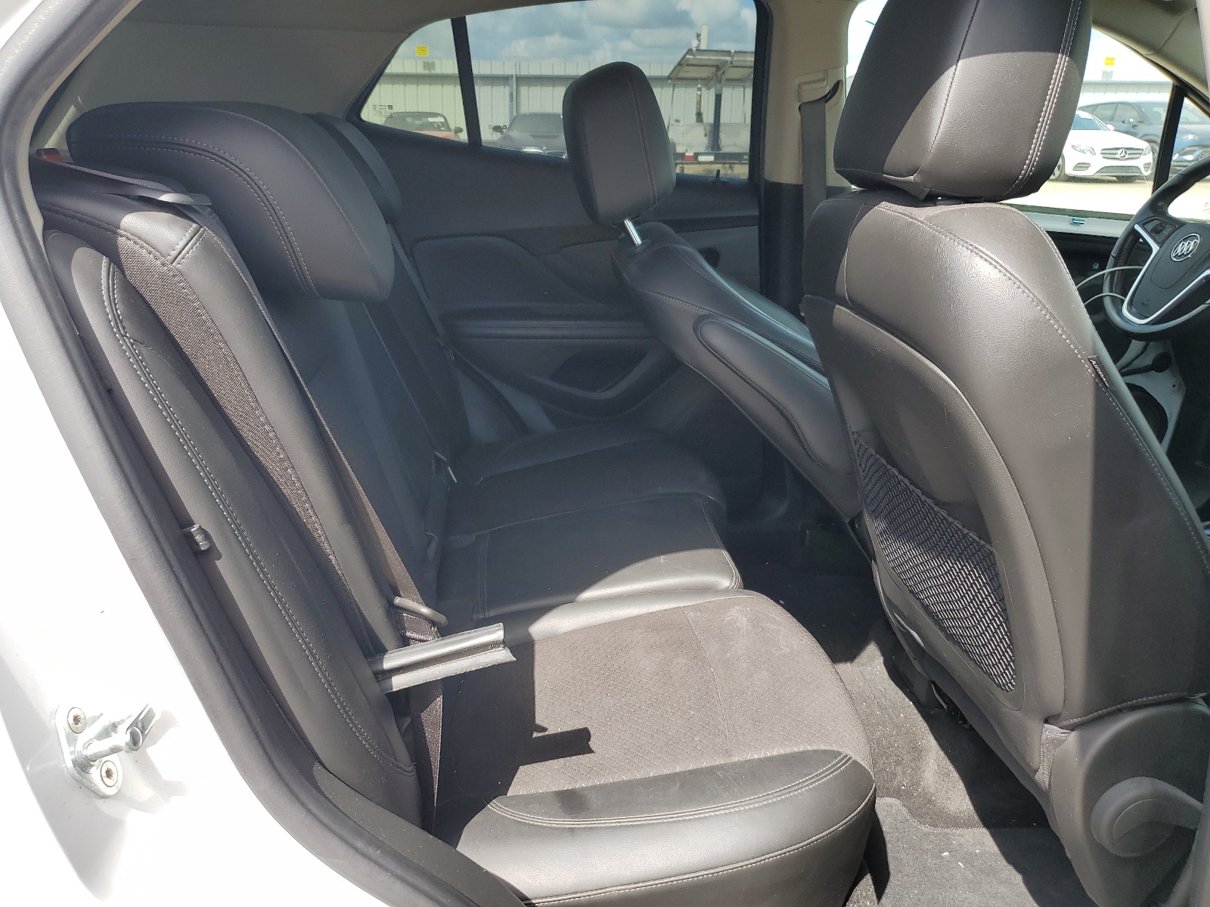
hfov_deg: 67.3
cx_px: 605
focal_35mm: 26
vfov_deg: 53.1
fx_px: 909
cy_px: 454
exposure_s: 1/714
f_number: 1.5
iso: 50
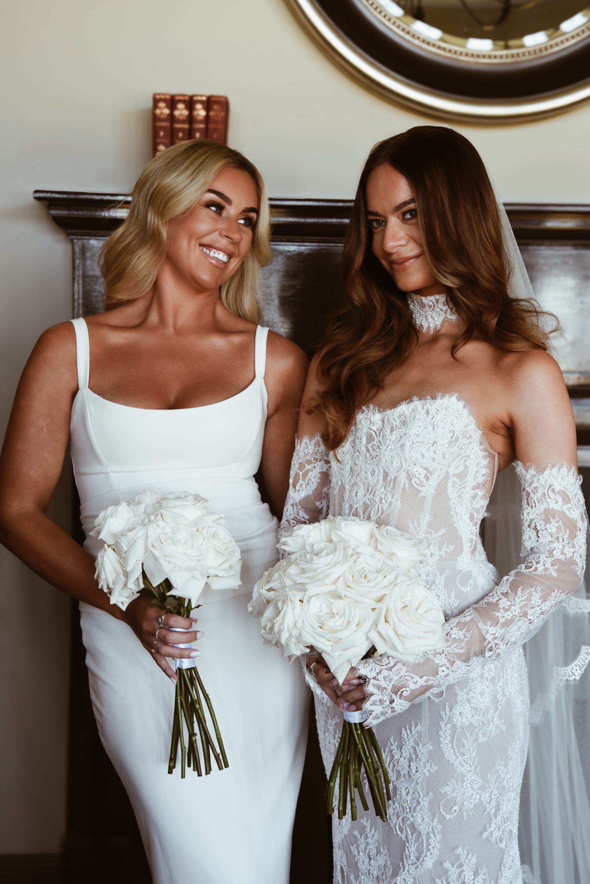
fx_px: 1228
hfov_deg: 27.0
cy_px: 442
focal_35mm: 50
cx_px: 295
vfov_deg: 39.6
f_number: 5.6
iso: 1100
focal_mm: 50
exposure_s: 1/125
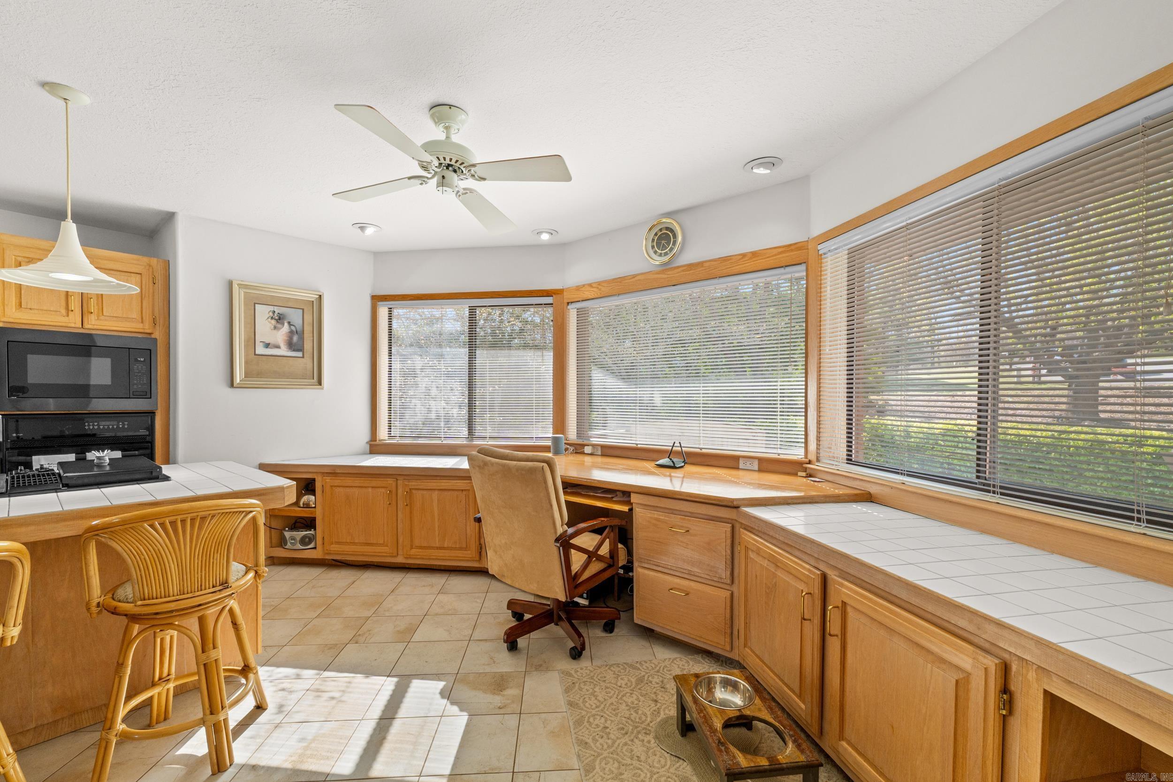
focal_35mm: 15
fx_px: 489
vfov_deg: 77.3
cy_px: 391
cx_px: 586
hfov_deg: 100.4
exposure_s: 1/6
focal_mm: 10
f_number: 9
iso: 200
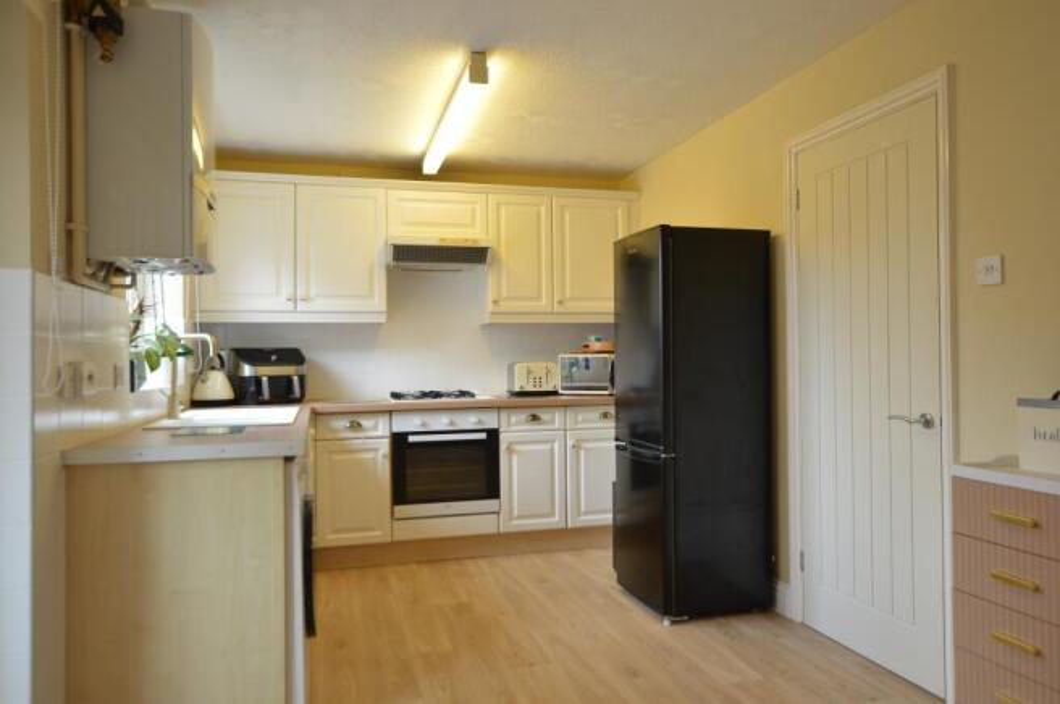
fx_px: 750
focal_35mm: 26
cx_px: 530
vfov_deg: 50.3
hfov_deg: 70.5
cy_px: 352
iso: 100
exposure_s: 1/20
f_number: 3.5
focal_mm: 17
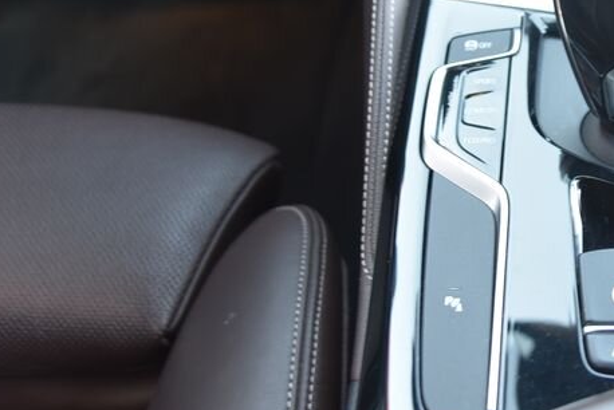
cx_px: 566
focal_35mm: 85
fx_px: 1451
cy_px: -17
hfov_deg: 23.2
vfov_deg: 15.7
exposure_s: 1/20
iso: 500
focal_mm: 38
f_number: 4
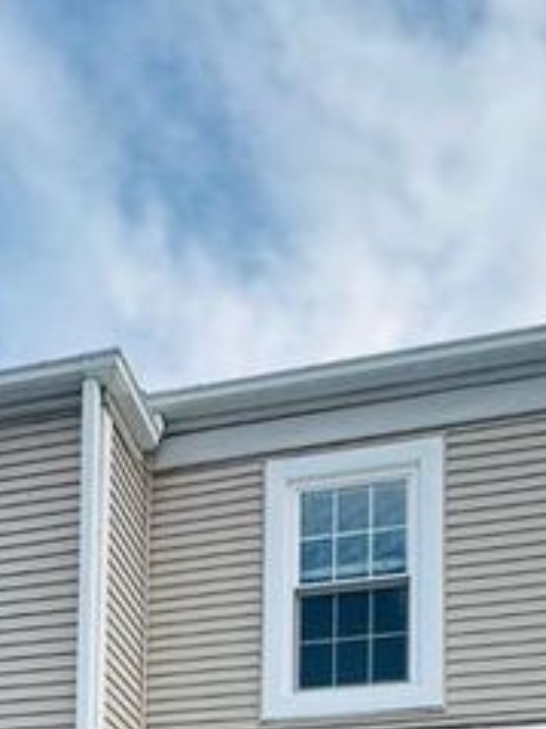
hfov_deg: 36.8
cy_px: 1005
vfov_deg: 32.2
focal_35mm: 39
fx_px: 821
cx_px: 278
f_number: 2.2
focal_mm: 2.22
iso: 40
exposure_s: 1/461
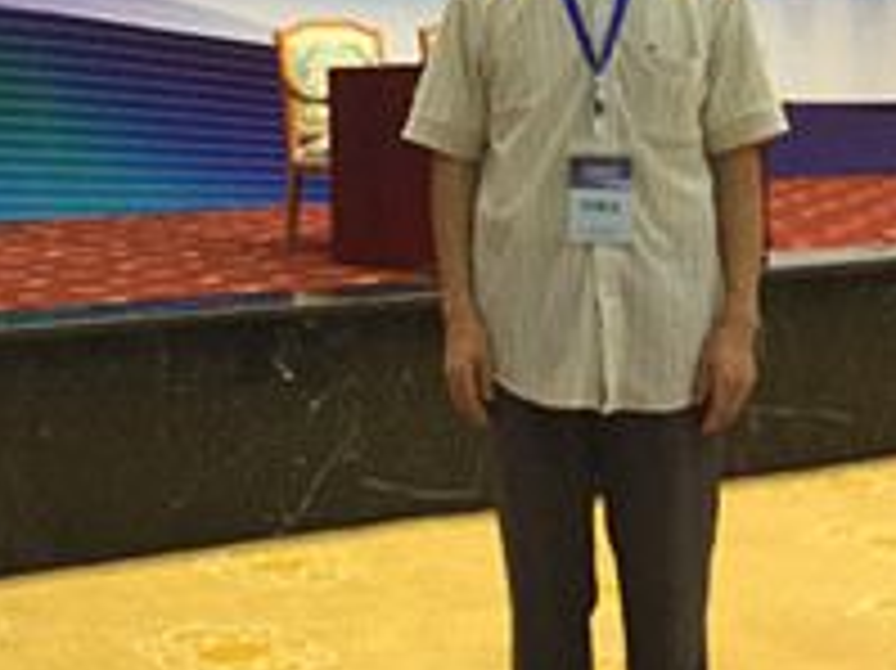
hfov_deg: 24.4
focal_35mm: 78
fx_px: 2018
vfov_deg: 18.7
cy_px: 128
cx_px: 99
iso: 200
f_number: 2.4
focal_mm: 3.3
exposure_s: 1/33
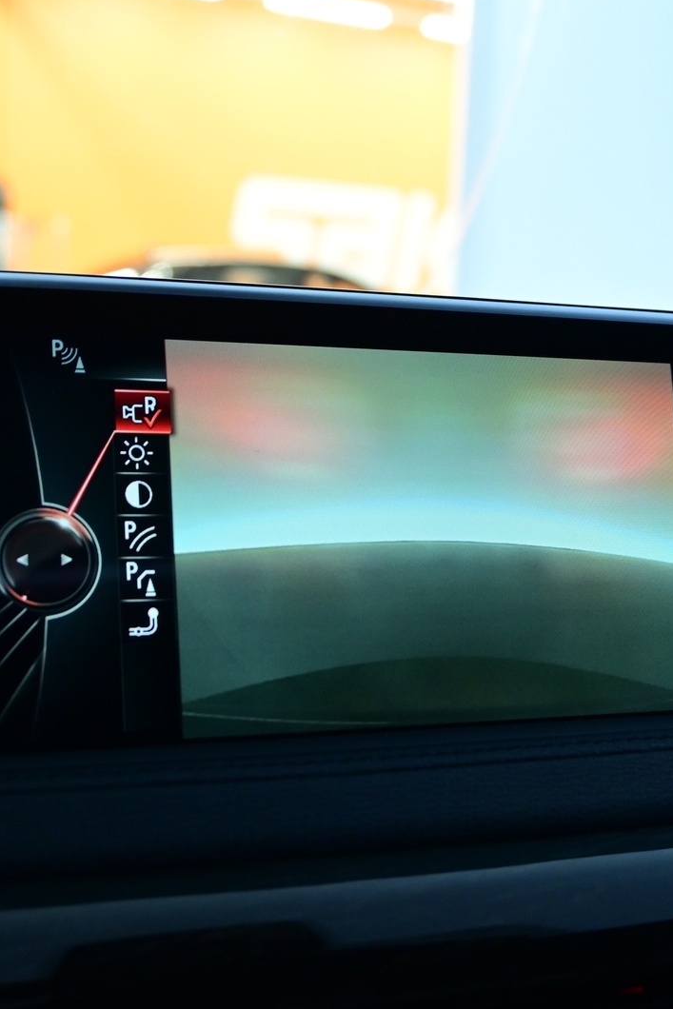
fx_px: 1574
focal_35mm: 56
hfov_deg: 24.0
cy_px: 504
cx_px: 450
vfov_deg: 35.5
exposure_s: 1/40
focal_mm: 24.5
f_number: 4.2
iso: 1250
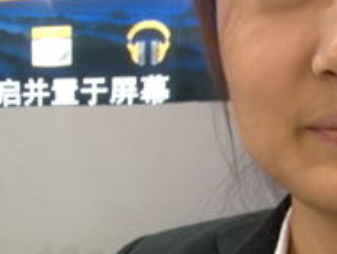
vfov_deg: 15.3
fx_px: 897
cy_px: 329
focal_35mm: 92
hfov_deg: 20.9
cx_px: 44
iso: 80
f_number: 2.4
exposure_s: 1/20
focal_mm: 4.28
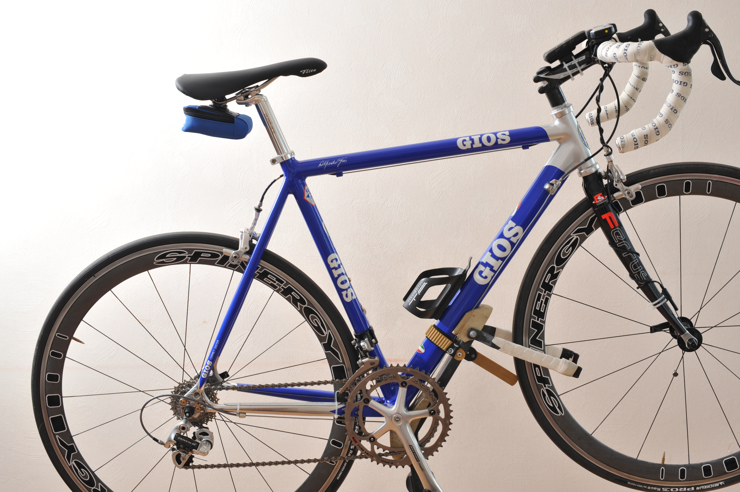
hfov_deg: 39.6
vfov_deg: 27.0
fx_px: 1027
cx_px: 370
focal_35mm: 50
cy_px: 246
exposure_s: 1/125
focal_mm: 50
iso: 400
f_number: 13
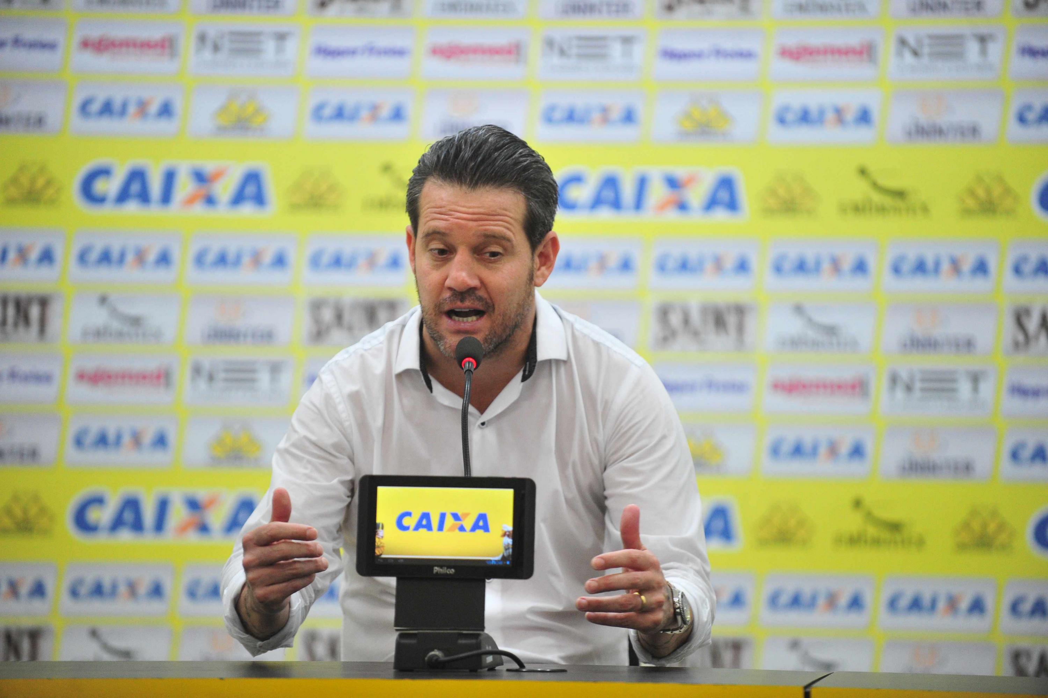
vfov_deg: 8.1
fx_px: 4946
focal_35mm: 170
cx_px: 524
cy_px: 349
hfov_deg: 12.1
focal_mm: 170
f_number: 2.8
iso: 3200
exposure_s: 1/400
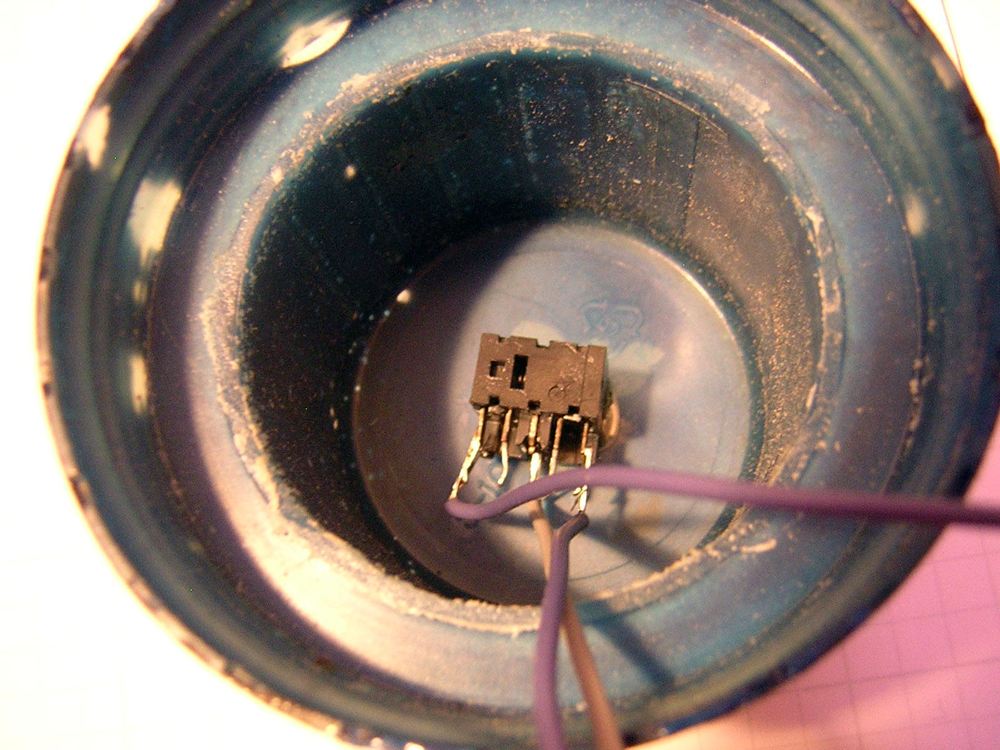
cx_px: 500
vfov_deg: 39.7
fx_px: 1040
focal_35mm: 36
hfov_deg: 51.4
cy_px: 375
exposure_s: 1/2.2
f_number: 2.6
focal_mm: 4.7
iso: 400
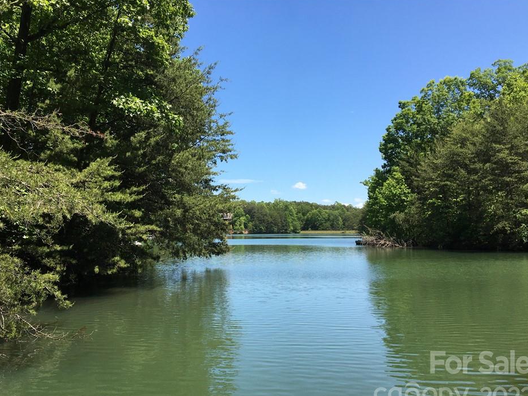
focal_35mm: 32
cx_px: 253
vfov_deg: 44.1
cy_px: 215
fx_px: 488
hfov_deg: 56.8
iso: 25
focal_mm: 4.15
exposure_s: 1/1115
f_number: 2.2
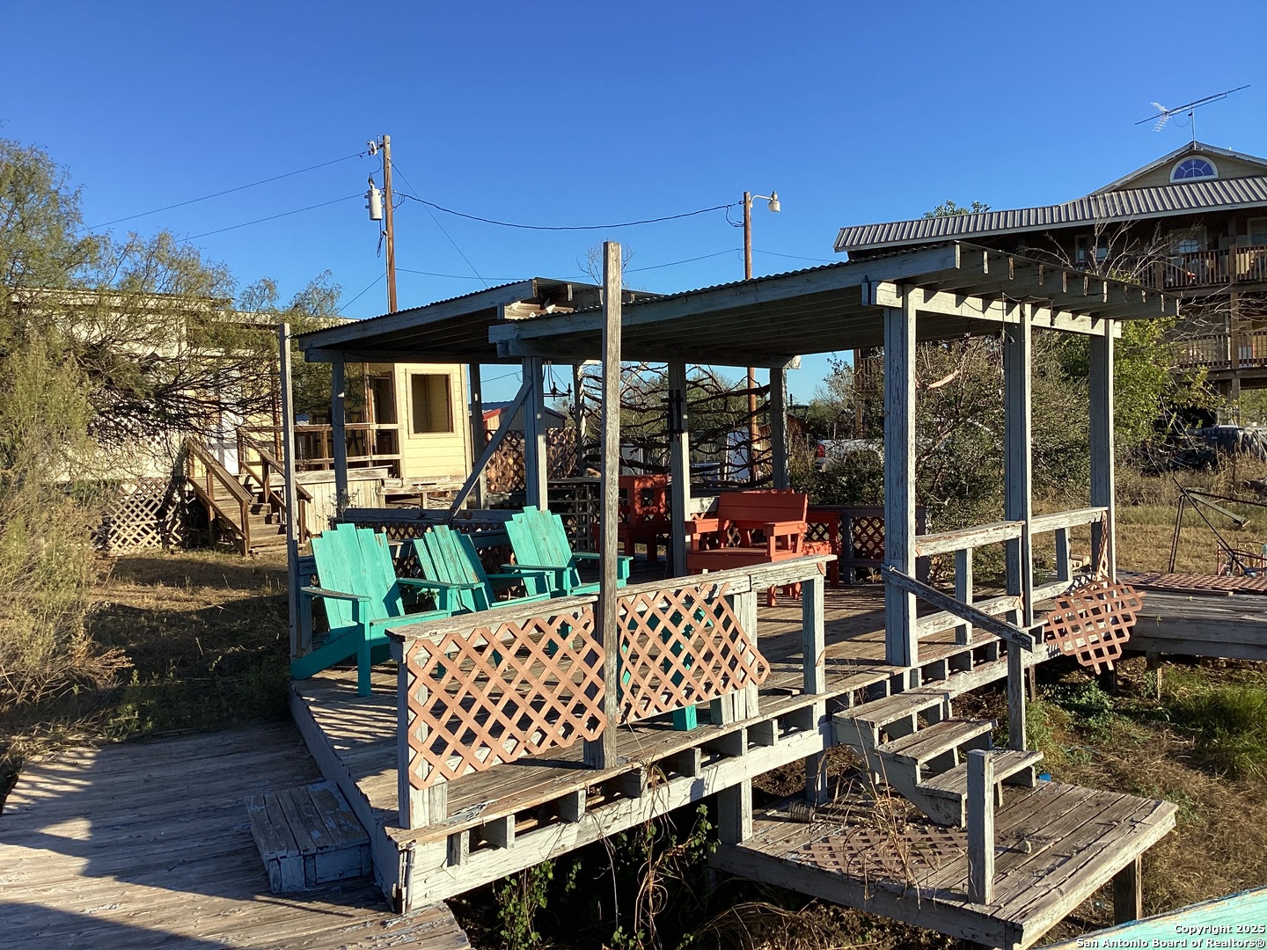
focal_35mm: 31
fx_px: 1135
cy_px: 475
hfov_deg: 58.4
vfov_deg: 45.4
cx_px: 634
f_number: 2.4
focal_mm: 3.3
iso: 25
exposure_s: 1/840
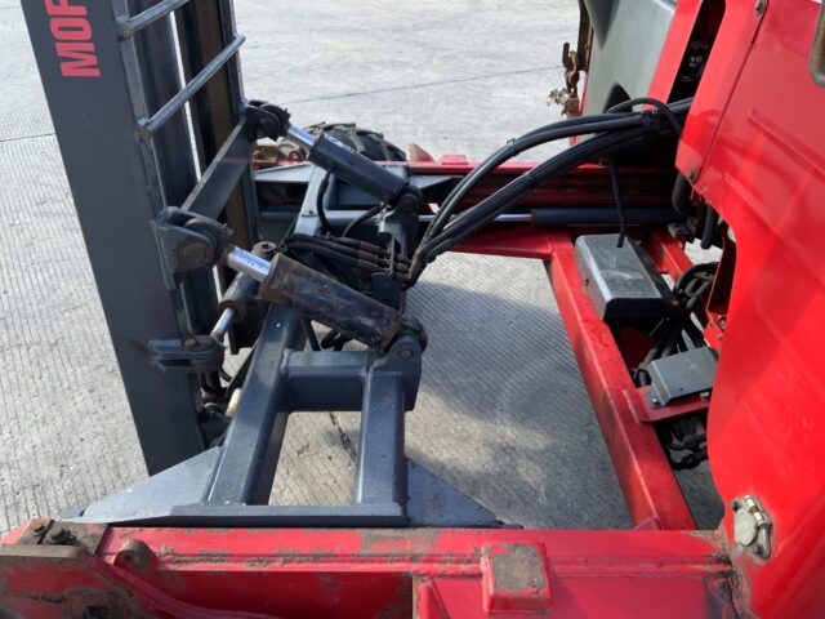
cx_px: 412
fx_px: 691
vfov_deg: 48.2
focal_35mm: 29
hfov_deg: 61.7
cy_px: 310
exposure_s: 1/122
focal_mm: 3
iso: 20
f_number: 1.8
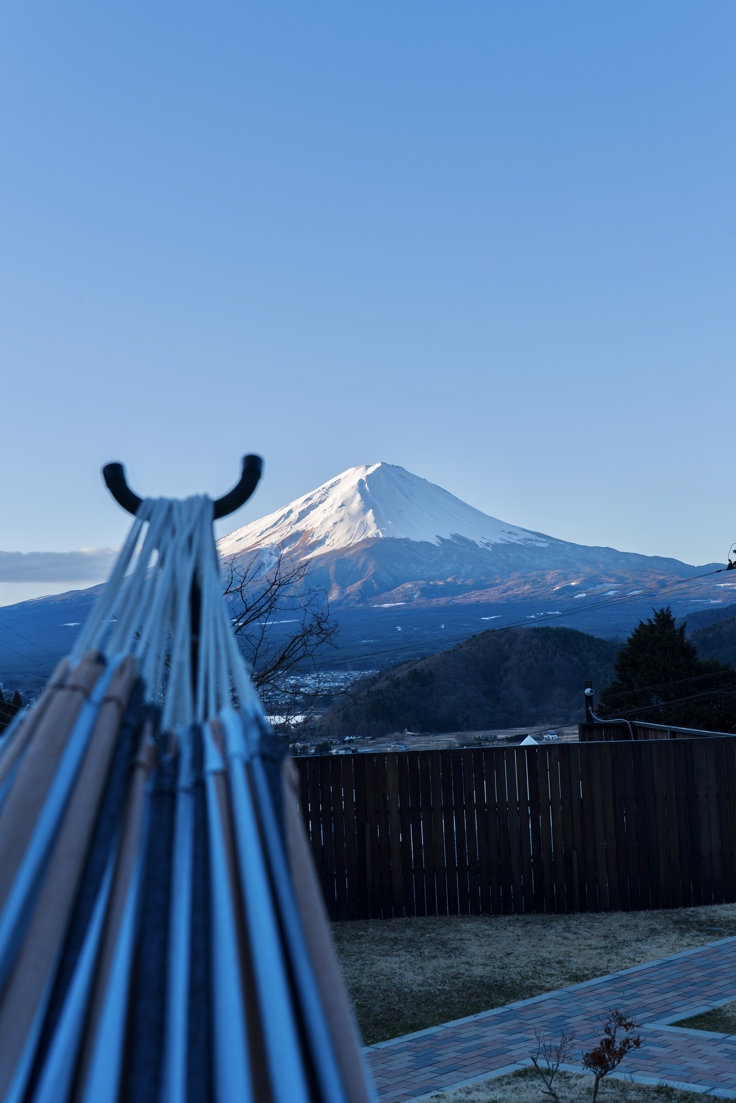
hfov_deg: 32.6
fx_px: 1257
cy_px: 552
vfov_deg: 47.4
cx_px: 368
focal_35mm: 41
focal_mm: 41
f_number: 6.3
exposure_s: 1/80
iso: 100
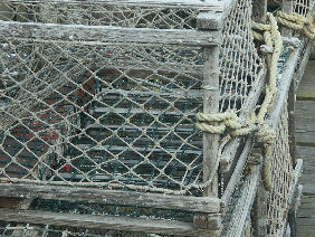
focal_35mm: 291
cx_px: 21
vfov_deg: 5.1
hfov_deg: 6.8
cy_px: 72
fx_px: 2650
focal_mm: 38.89
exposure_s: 1/400
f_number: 5
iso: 100
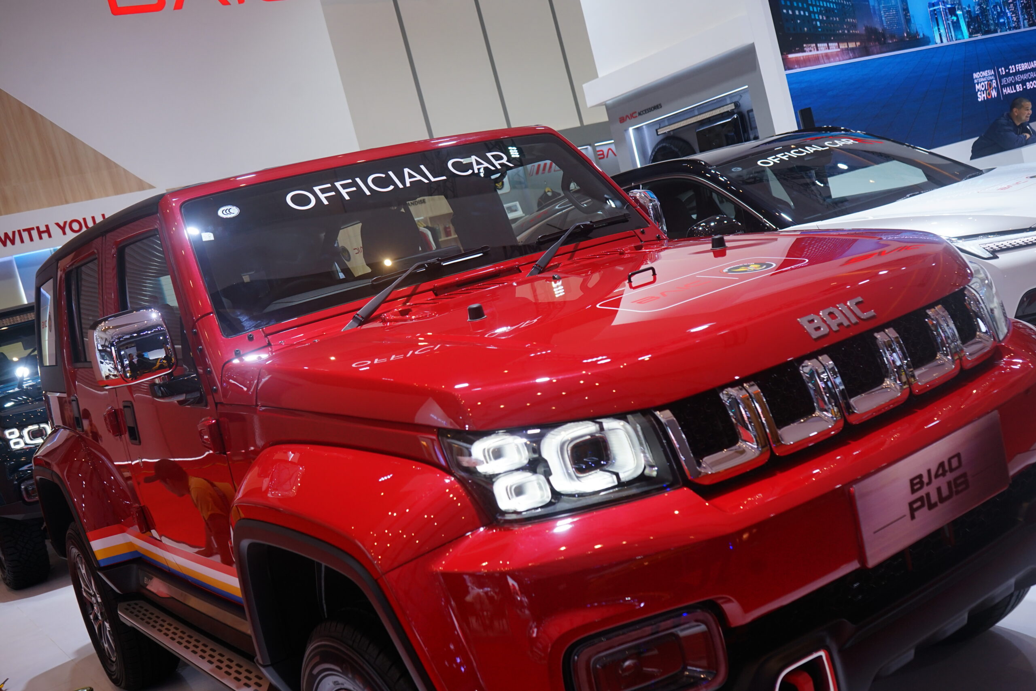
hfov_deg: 53.1
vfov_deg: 36.9
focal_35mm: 36
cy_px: 346
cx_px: 518
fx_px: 1036
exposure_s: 1/80
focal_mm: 36
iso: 500
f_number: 5.6
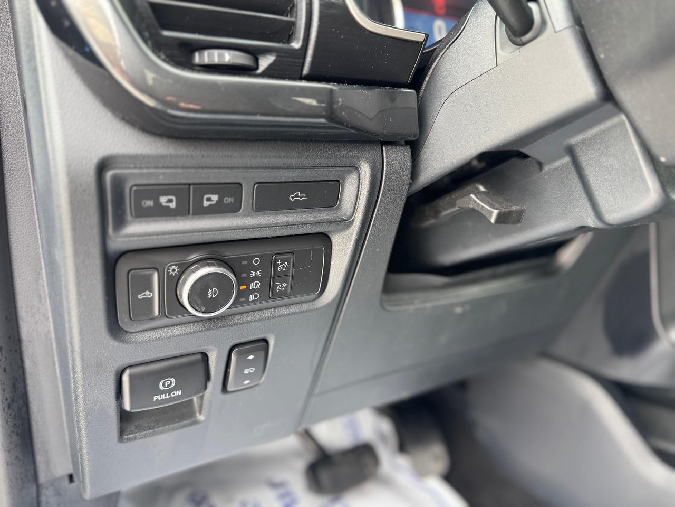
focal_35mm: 24
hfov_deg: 71.6
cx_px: 338
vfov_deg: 56.8
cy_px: 254
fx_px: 468
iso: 200
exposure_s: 1/121
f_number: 1.78
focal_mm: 6.76
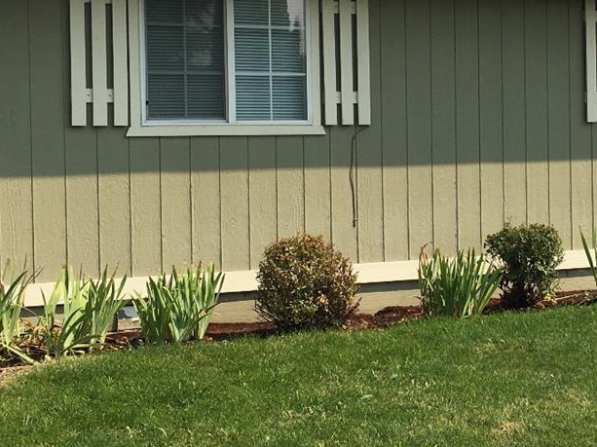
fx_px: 1224
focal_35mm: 71
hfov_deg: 27.0
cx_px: 462
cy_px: 168
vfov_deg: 20.7
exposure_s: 1/1709
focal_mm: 4.15
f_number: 2.2
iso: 25
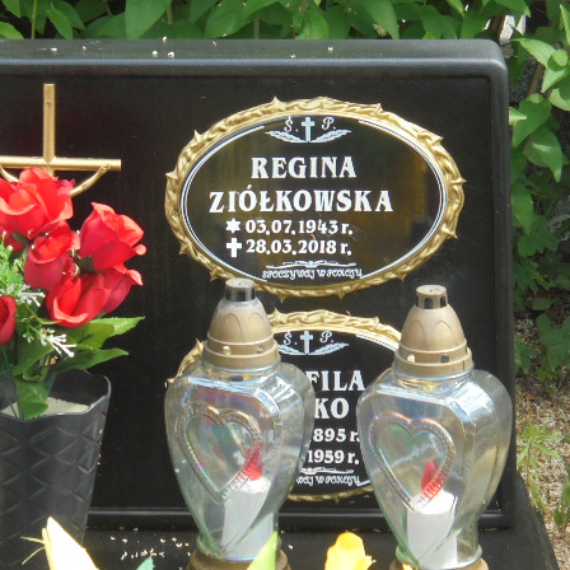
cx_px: 190
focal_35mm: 135
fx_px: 2515
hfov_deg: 12.9
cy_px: 288
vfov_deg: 12.9
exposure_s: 1/160
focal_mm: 19.2
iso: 100
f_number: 5.1
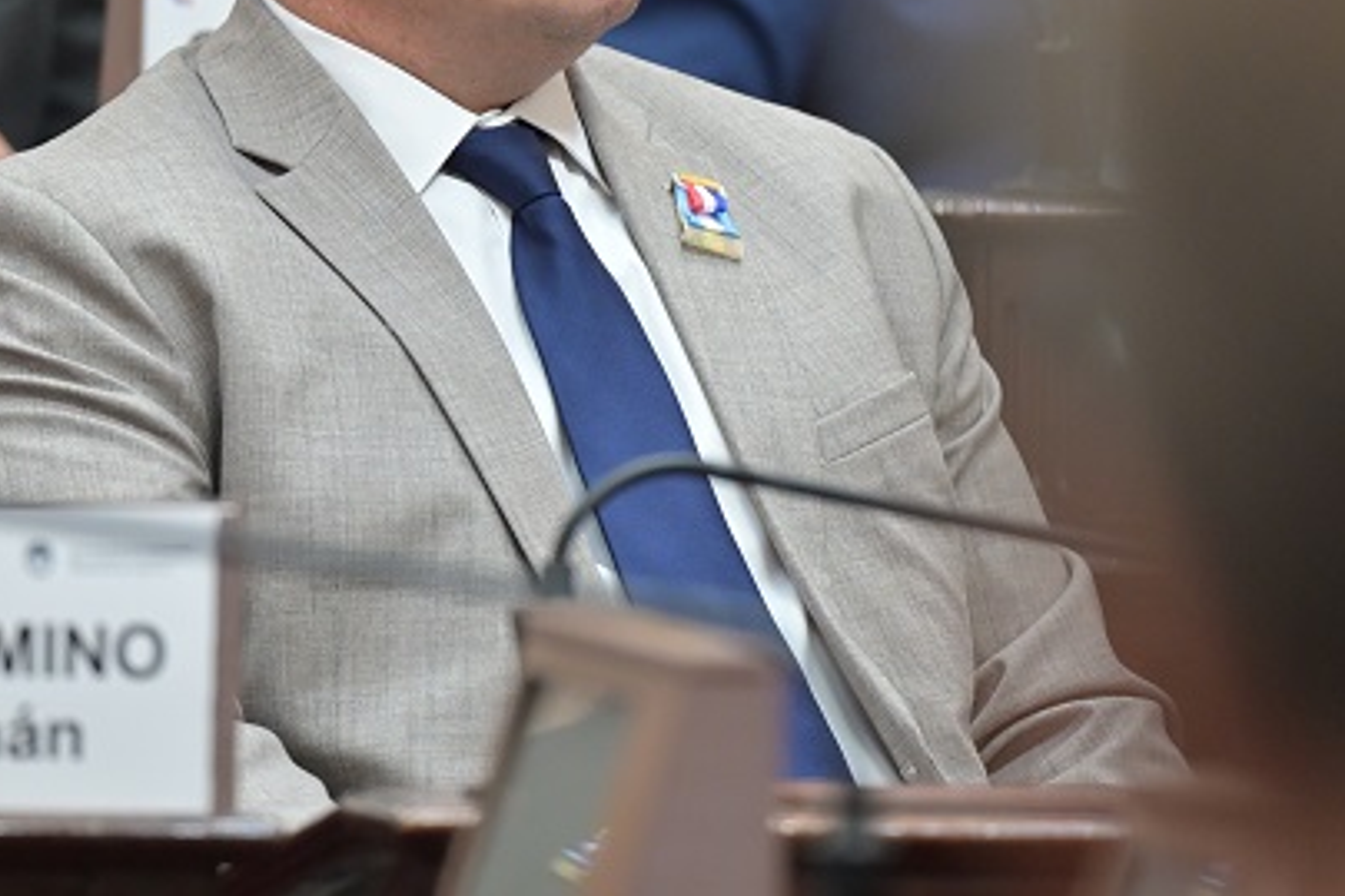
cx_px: 575
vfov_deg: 3.4
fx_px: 15205
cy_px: 202
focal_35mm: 407
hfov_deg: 5.1
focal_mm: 165
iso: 1600
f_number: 2.8
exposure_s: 1/320
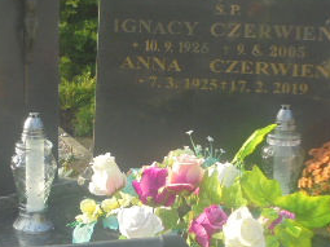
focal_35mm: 123
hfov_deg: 16.0
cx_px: 137
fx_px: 1172
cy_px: 188
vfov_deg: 12.0
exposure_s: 1/160
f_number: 4.8
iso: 100
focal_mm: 8.9
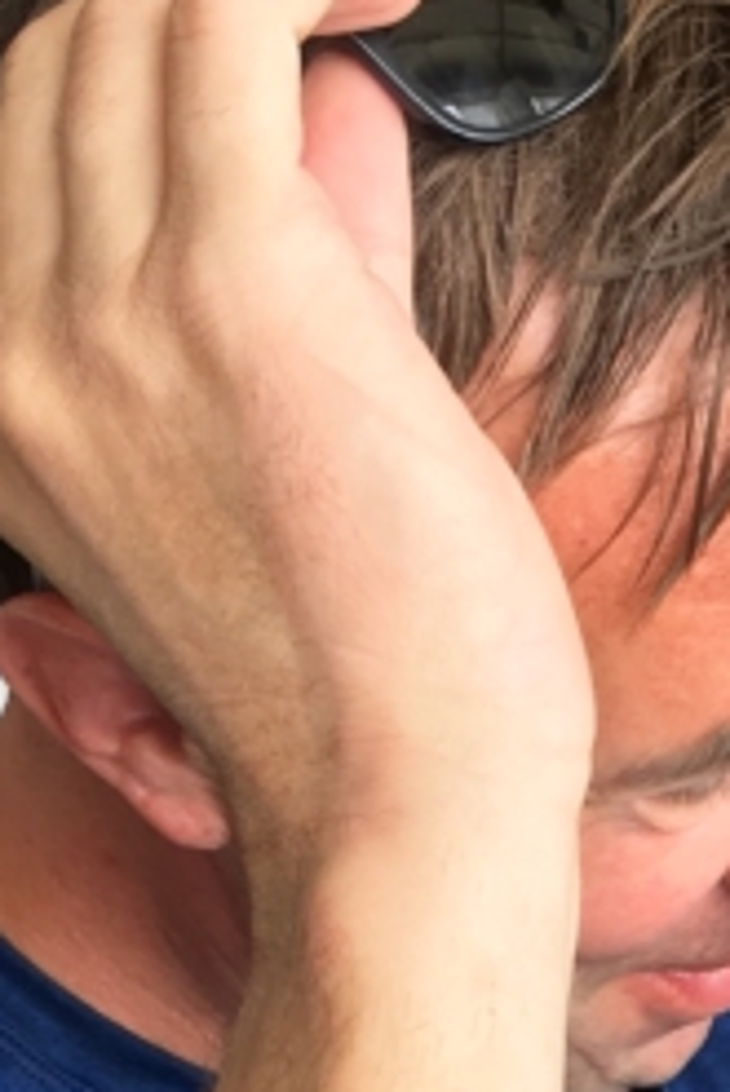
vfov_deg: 15.4
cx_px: 1066
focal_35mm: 125
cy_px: 1521
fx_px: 3796
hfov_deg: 10.6
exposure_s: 1/100
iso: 25
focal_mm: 4.15
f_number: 2.2
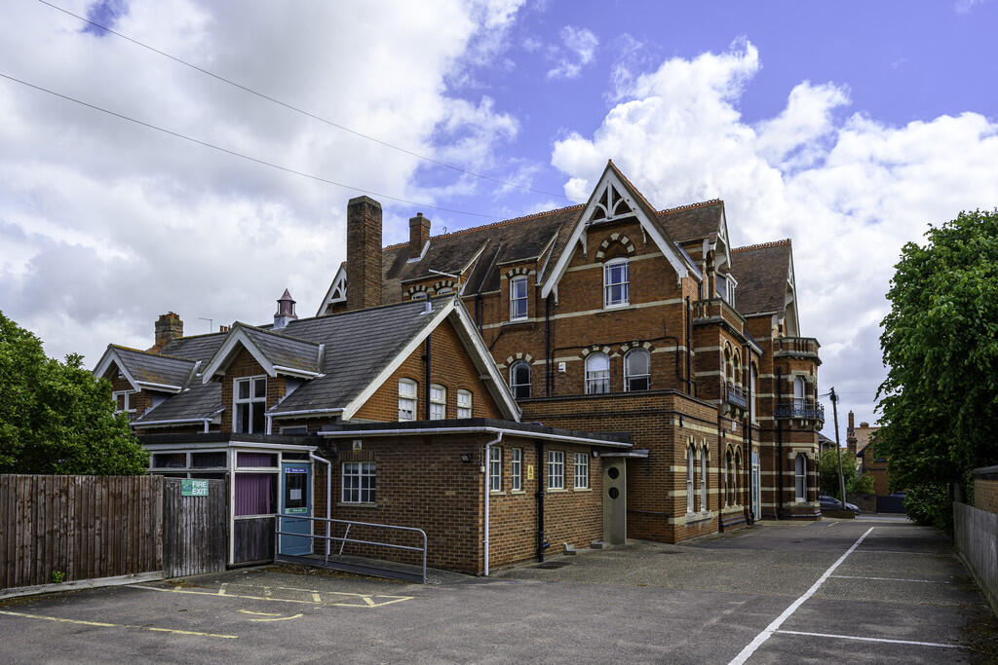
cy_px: 332
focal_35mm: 24
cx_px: 499
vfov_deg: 53.1
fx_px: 665
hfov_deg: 73.7
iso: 125
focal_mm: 24
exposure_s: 1/320
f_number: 8
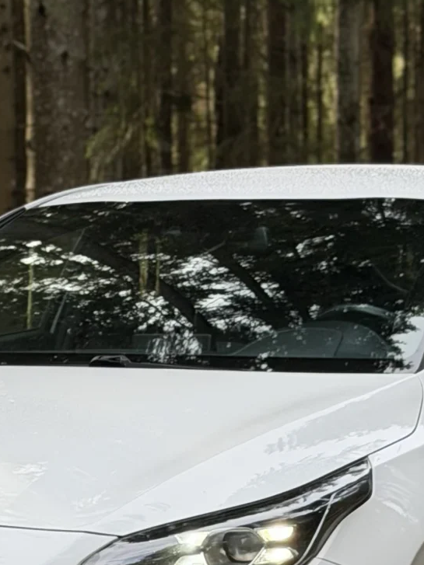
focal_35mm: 169
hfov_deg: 8.8
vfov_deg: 11.7
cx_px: 132
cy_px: 364
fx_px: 2761
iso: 64
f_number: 1.78
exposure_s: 1/794
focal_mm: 6.76
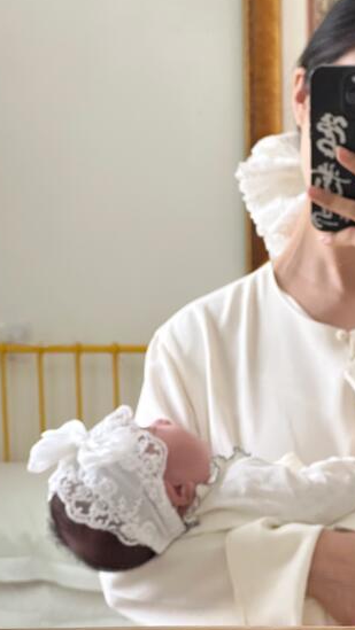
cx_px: 257
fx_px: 1840
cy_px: 368
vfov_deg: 19.4
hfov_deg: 11.0
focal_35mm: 110
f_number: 2.8
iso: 400
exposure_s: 1/60
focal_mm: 9
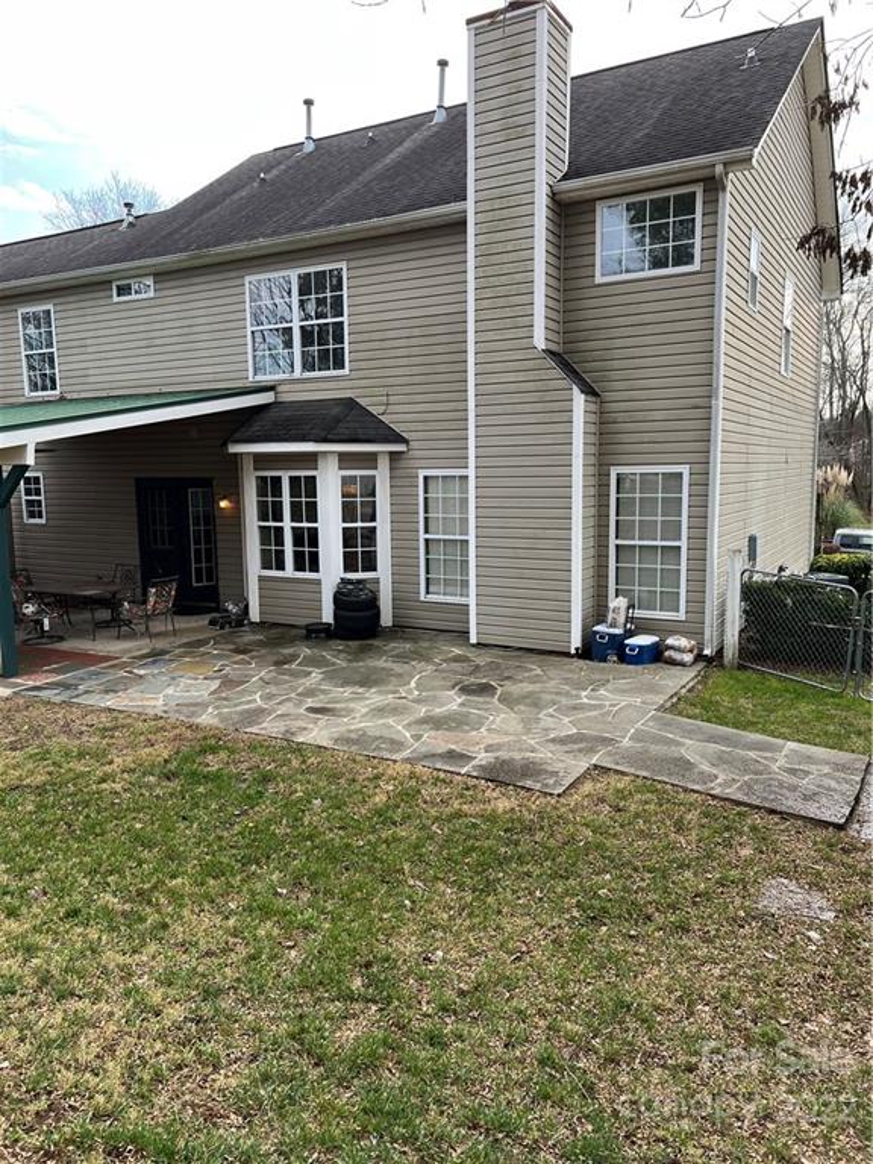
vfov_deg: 67.3
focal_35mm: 26
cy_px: 582
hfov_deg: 53.1
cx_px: 436
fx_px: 874
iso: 50
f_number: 1.5
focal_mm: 5.7
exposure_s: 1/723
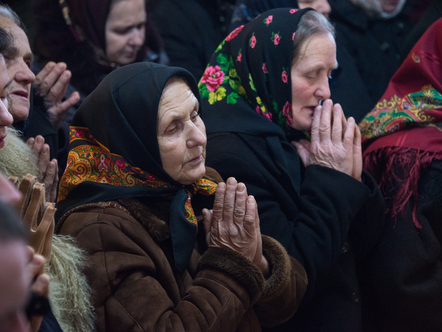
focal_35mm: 163
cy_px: 166
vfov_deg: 9.1
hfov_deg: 12.1
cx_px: 239
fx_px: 2082
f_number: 5.6
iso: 3200
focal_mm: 150
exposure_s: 1/50
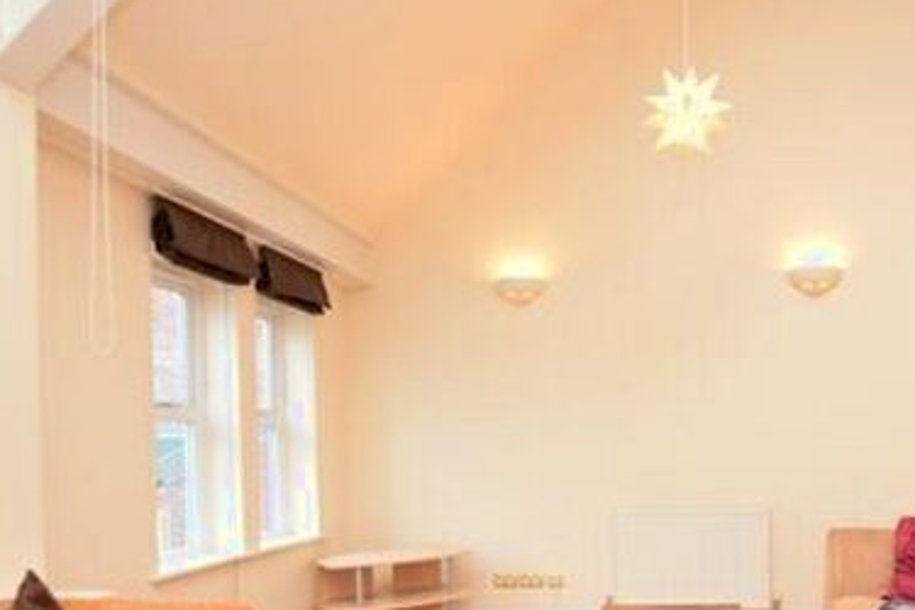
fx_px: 712
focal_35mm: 28
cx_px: 612
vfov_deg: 44.8
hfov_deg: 63.8
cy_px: 460
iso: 800
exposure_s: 1/100
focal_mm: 10
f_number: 5
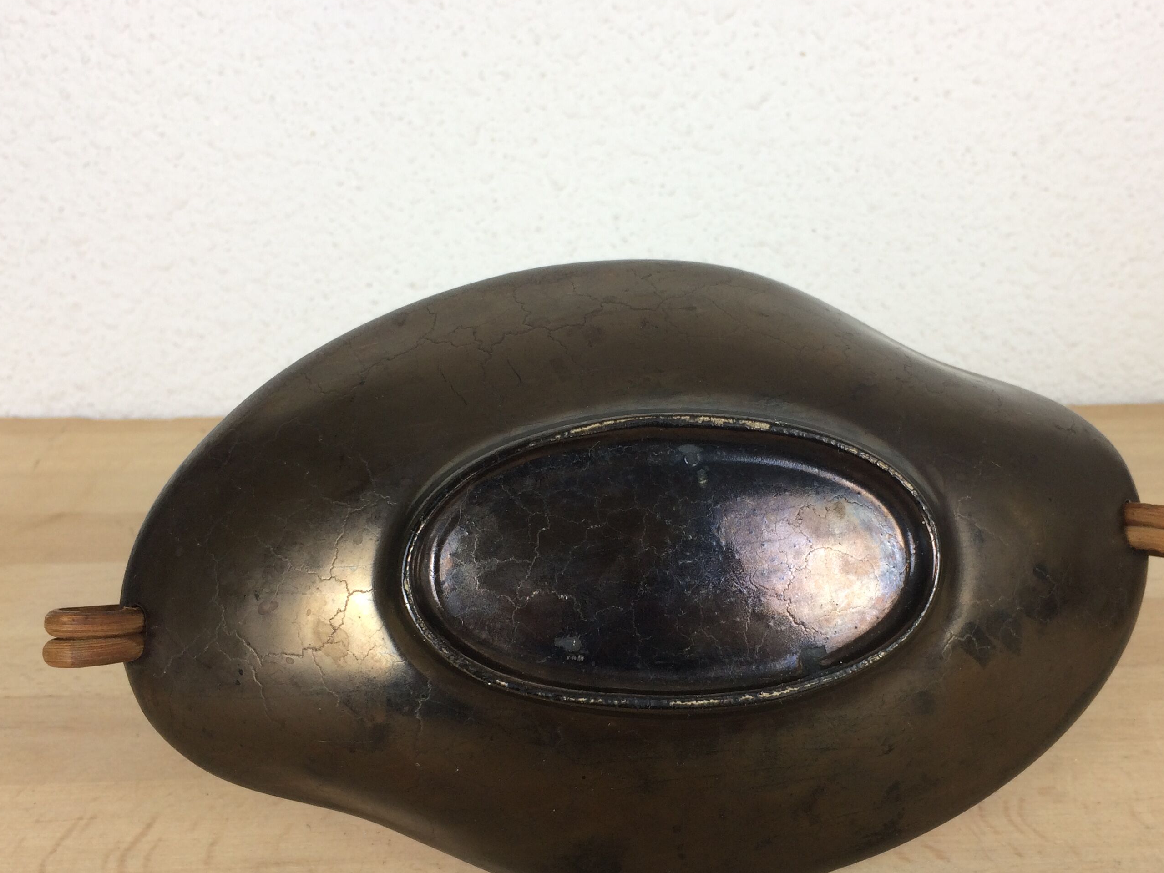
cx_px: 652
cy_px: 529
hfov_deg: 50.0
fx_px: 1244
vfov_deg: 38.5
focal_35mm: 37
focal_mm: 4.15
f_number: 2.2
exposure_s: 1/50
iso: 40
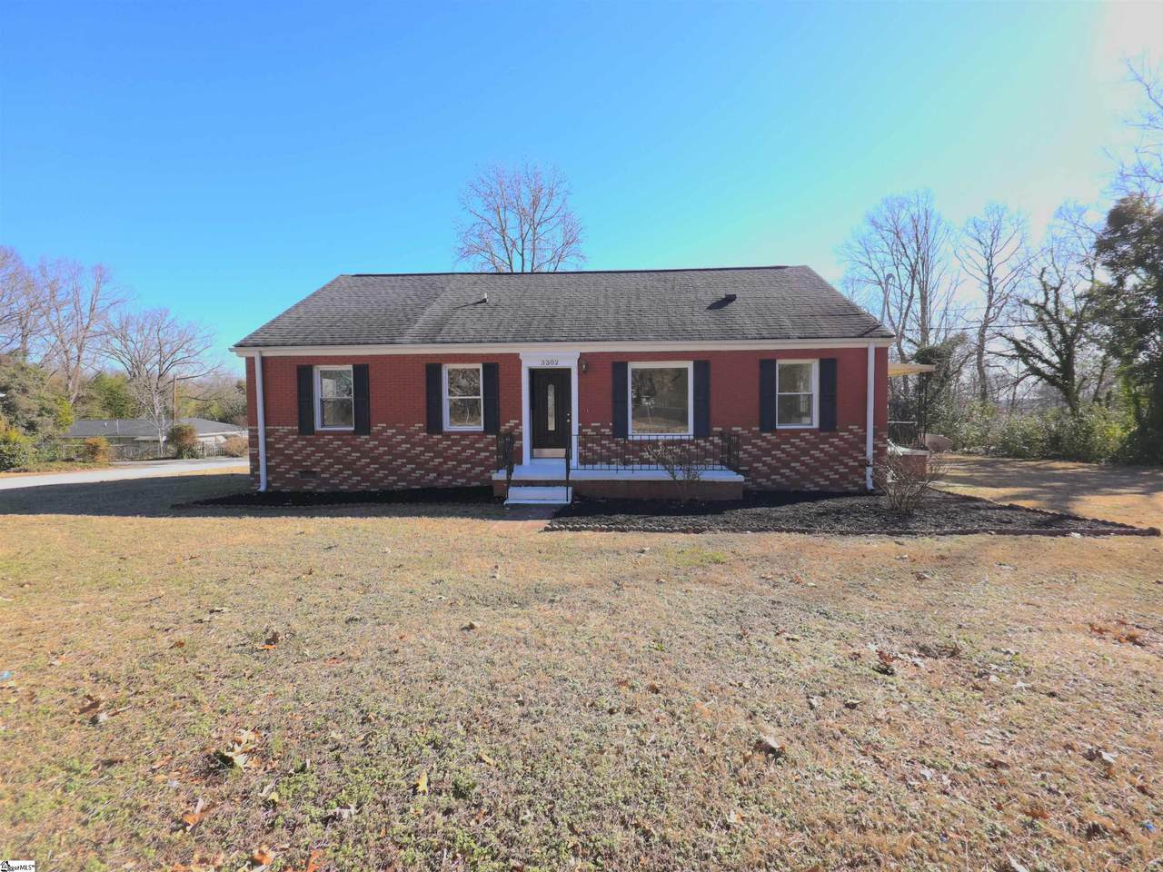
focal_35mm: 13
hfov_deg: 106.2
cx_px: 582
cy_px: 436
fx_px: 437
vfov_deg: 89.9
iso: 50
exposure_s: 1/769
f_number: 1.9
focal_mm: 2.2
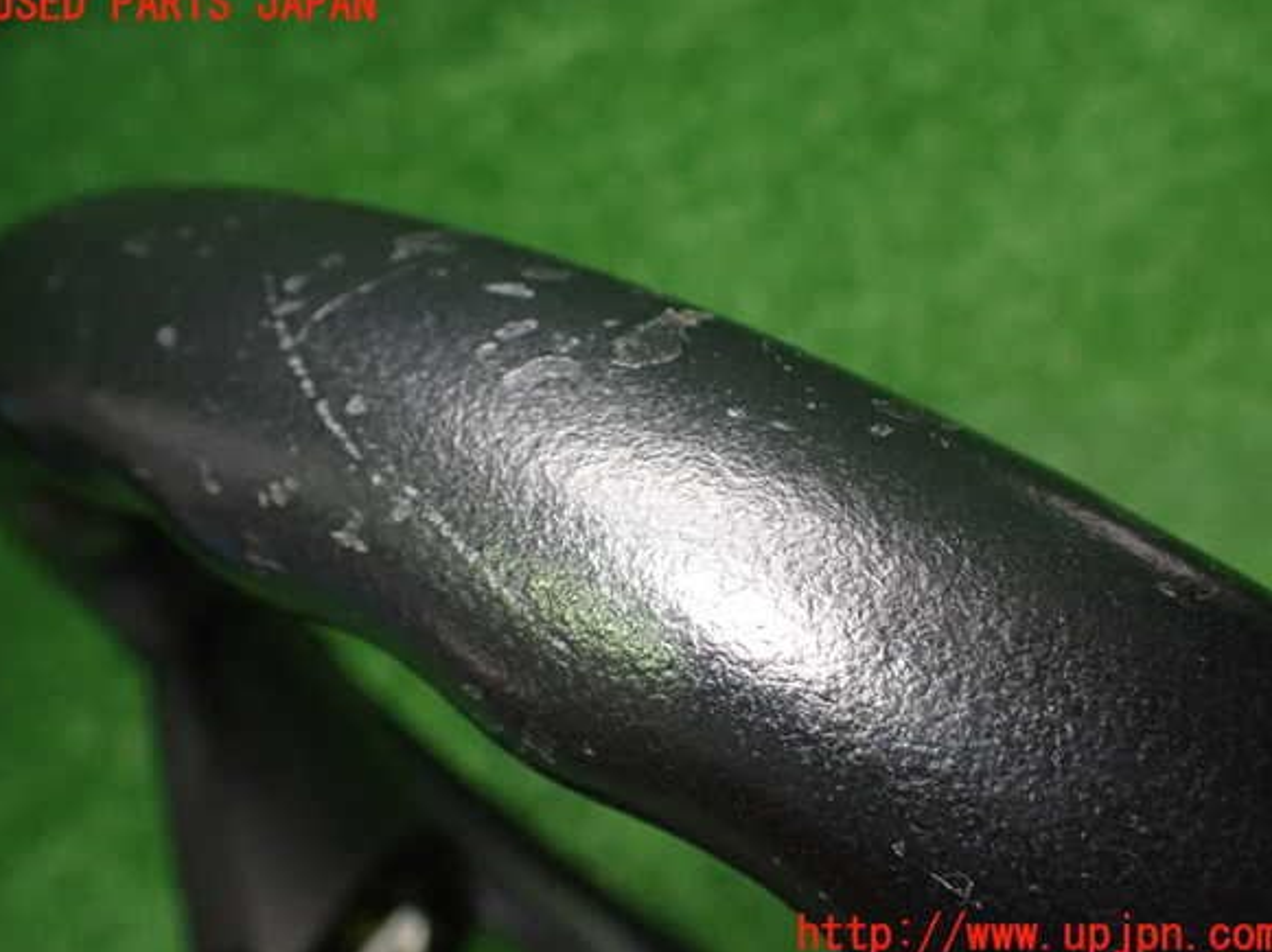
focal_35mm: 31
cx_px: 635
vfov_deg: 45.4
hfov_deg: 58.4
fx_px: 1138
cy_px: 471
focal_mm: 5.4
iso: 800
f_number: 2.3
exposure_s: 1/125
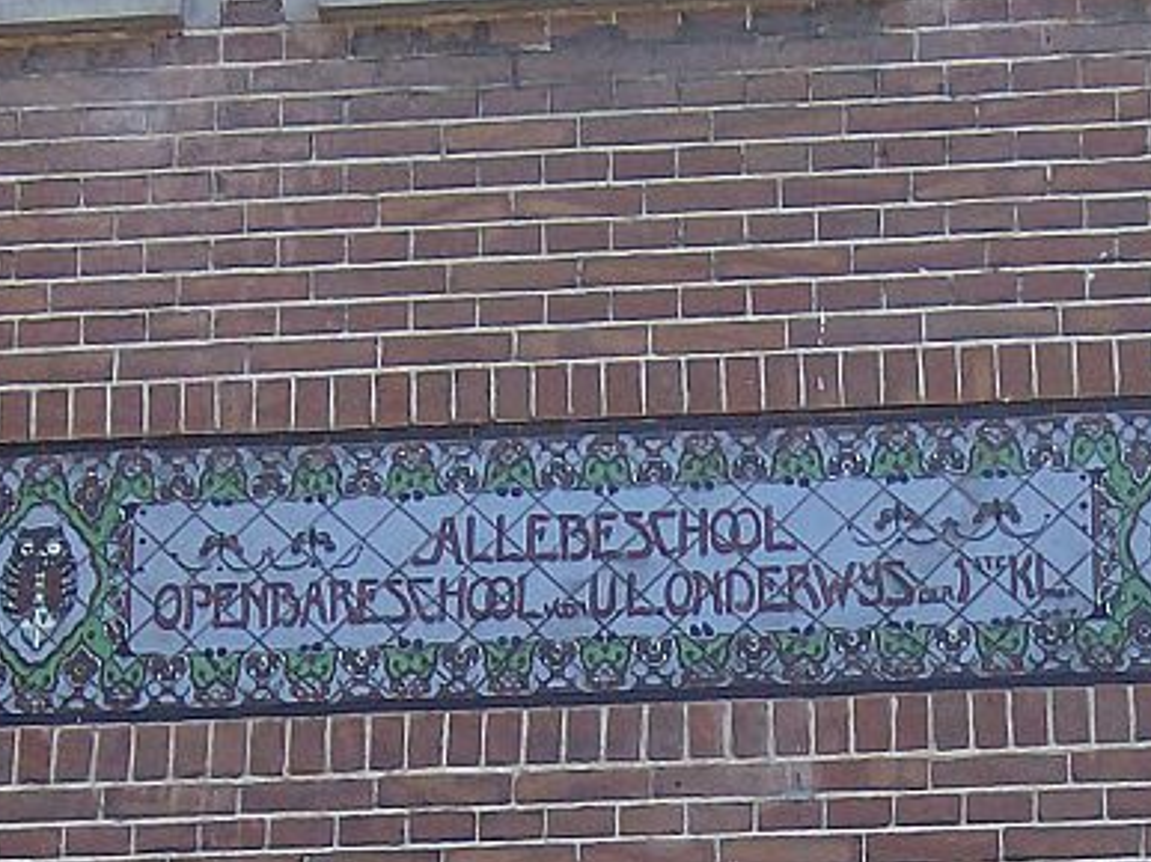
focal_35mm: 185
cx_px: 523
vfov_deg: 8.0
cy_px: 742
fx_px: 6149
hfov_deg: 10.7
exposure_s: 1/265
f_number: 3.7
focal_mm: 11.6
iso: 100
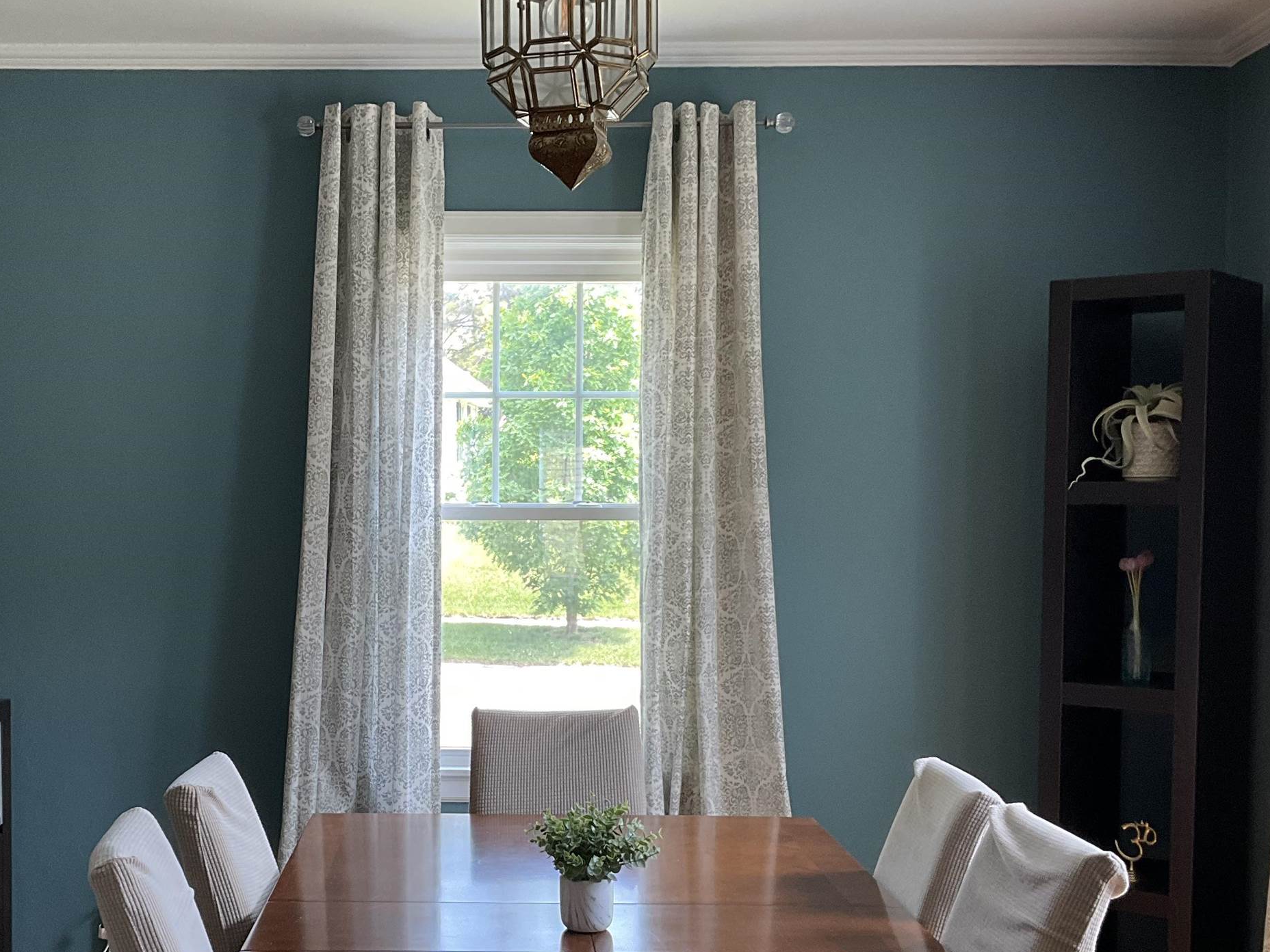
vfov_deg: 30.1
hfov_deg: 39.4
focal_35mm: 48
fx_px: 1761
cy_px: 600
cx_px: 463
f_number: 1.8
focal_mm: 3
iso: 64
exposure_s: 1/79
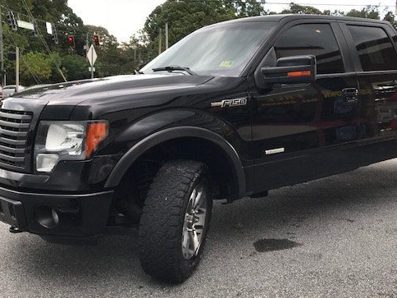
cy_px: 122
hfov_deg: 49.9
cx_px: 233
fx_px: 424
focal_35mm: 37
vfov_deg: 38.5
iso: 20
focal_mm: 3.99
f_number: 1.8
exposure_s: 1/60
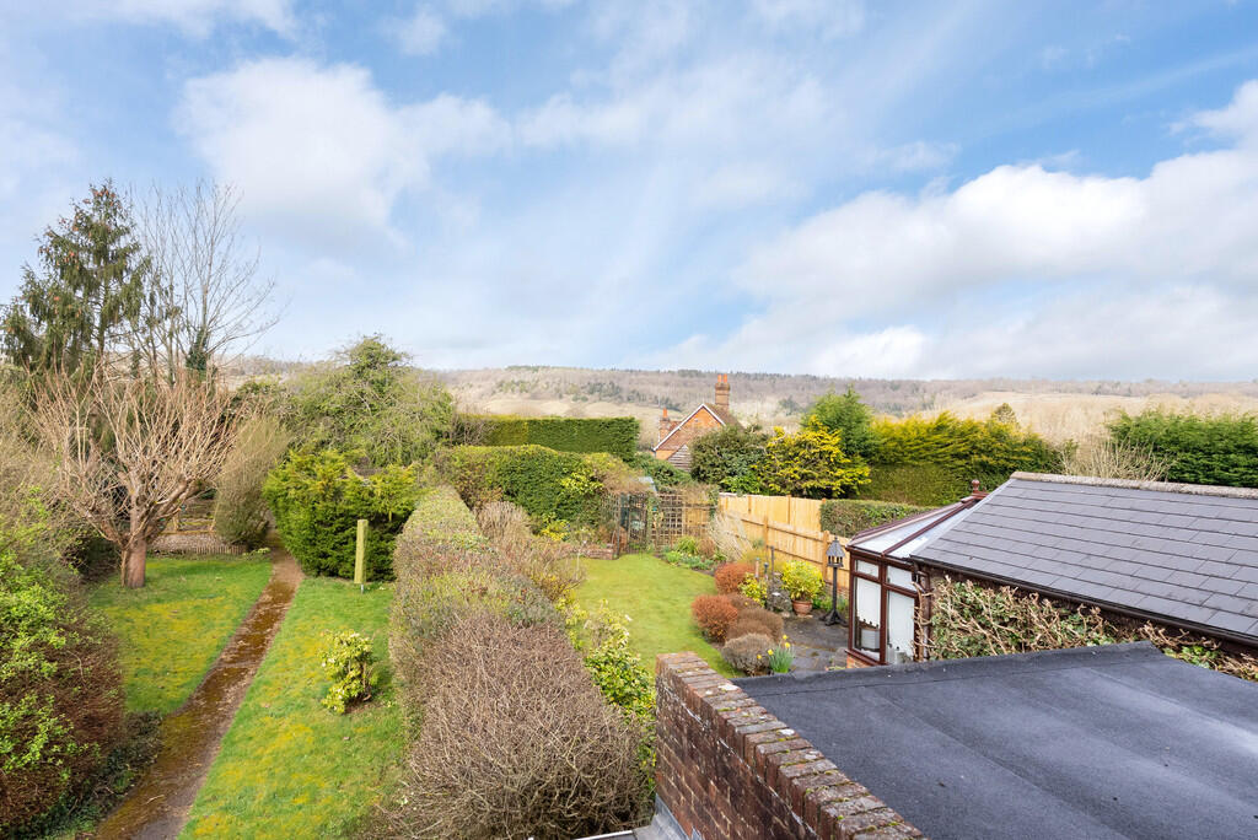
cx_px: 629
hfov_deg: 90.0
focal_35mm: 18
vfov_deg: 67.5
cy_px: 420
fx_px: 629
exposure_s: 1/640
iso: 1250
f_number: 7.1
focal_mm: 18
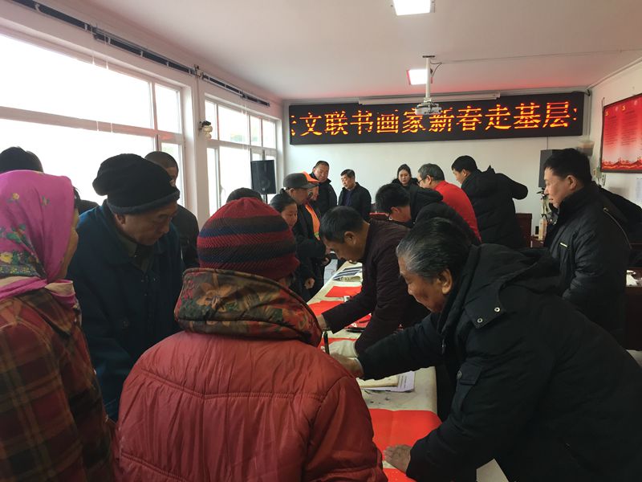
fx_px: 538
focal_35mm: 29
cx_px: 321
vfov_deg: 48.2
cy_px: 241
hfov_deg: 61.7
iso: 32
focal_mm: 4.15
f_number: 2.2
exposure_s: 1/33
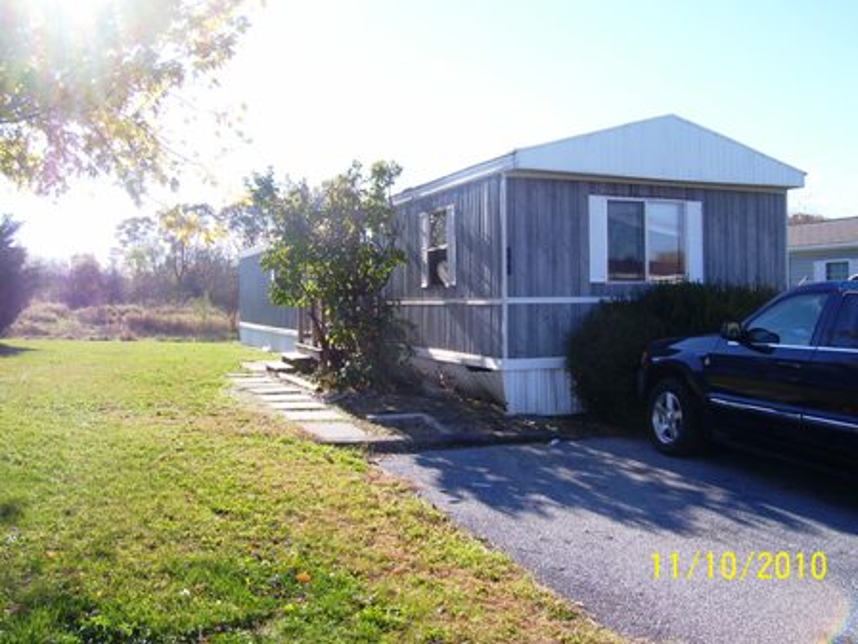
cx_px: 429
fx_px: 843
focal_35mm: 34
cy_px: 322
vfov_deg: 41.8
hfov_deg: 54.0
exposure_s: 1/180
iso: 80
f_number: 4.8
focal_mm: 5.6
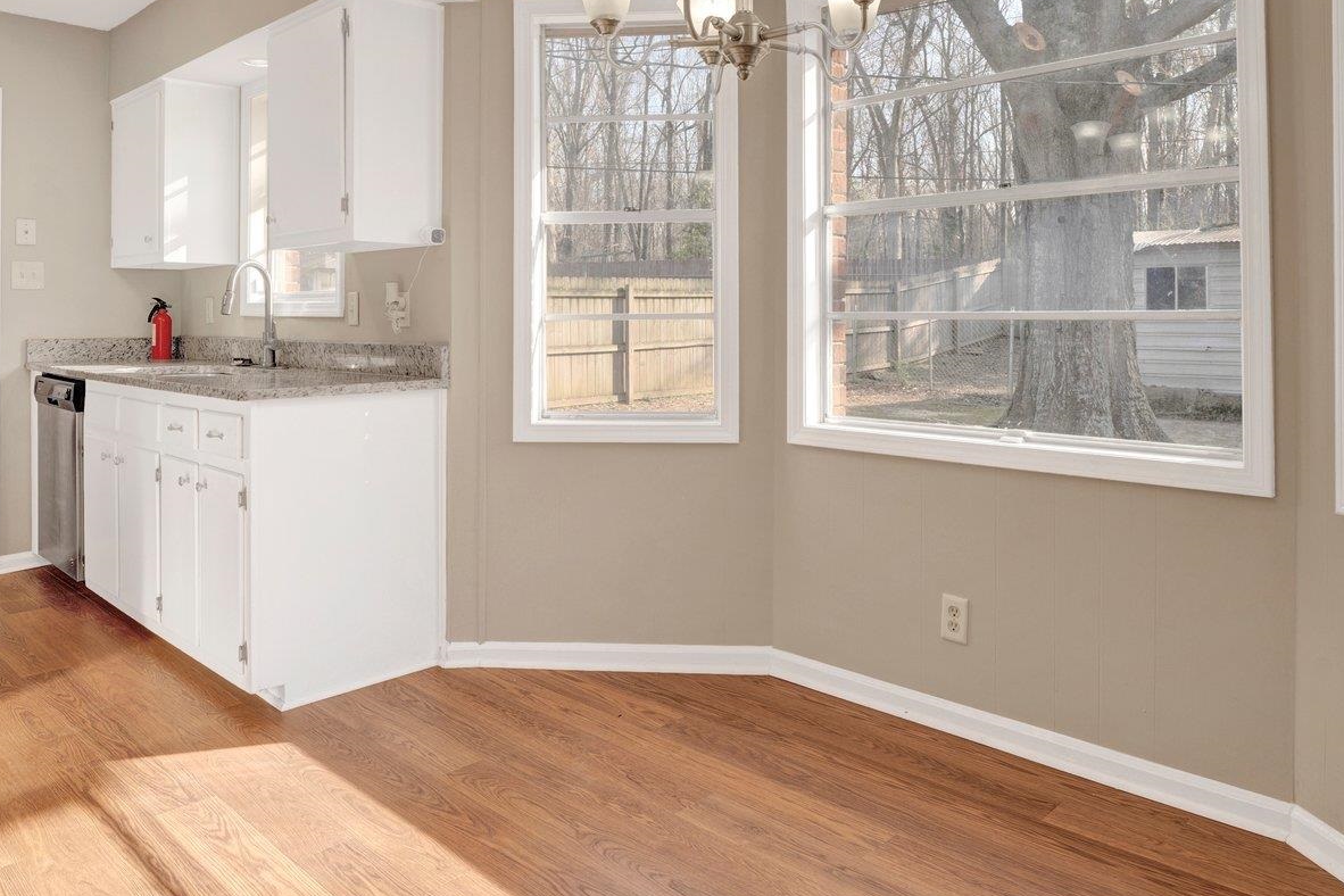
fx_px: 984
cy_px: 293
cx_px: 710
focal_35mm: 26
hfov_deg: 68.6
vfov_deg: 48.1
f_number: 8
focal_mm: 15.2
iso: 400
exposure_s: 1/125
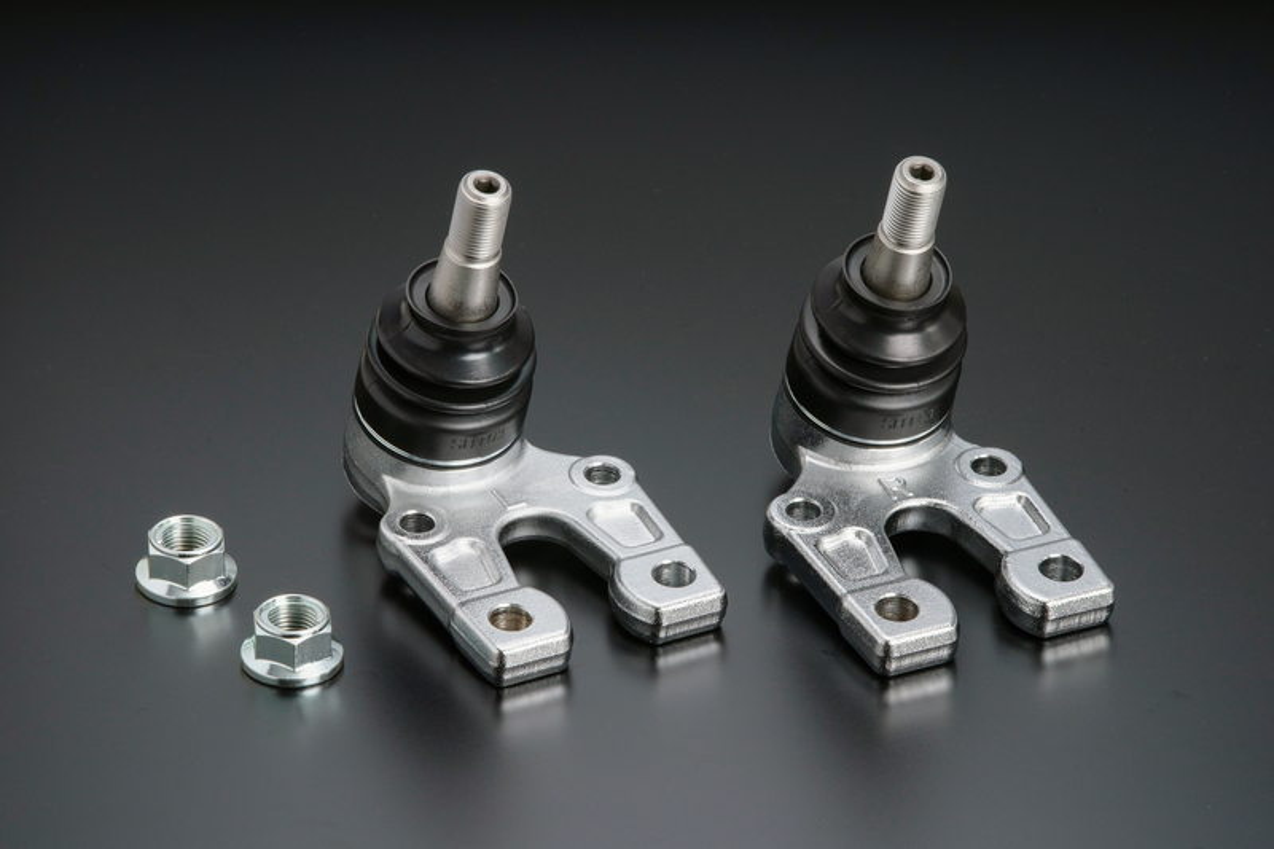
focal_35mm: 175
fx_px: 6191
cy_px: 424
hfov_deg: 11.7
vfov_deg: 7.8
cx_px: 637
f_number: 25
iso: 500
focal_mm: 175
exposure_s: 1/200
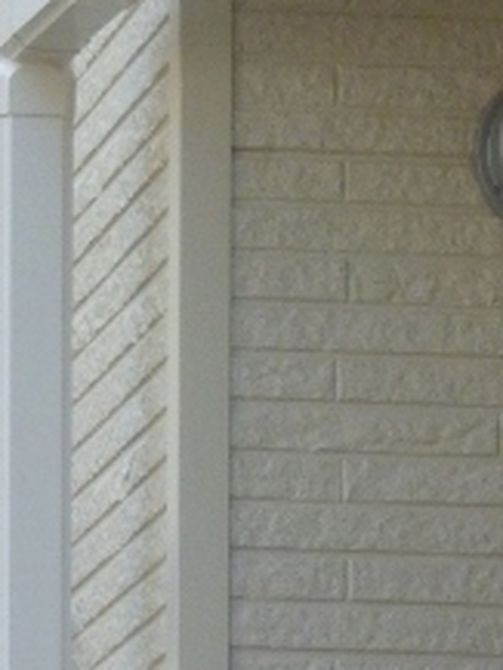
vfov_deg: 4.1
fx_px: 9252
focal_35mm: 478
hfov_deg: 3.1
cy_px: 880
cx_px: -89
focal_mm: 21.5
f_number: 6.4
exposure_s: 1/125
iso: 200
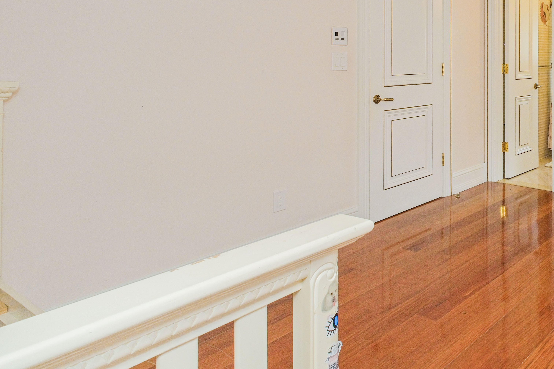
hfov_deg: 51.2
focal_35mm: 31
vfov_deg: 39.7
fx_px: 477
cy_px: 48
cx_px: 525
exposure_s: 1/60
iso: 800
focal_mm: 10
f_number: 8
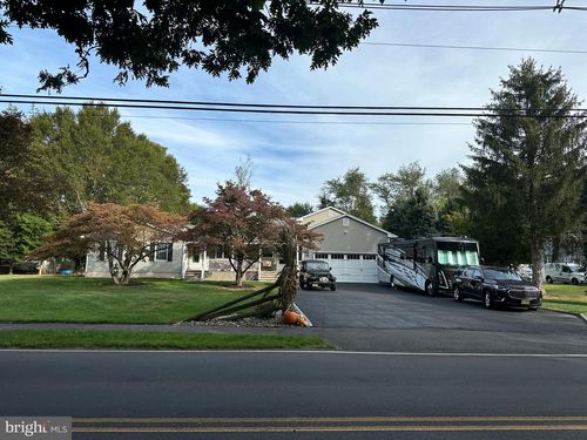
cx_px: 294
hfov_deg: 71.6
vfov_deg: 56.8
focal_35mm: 24
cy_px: 220
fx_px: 407
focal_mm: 6.86
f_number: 1.78
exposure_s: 1/2882
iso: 80
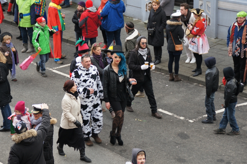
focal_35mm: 112
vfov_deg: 12.2
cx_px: 124
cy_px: 82
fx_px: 771
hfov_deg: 18.2
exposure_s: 1/125
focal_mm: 75
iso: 320
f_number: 5.6
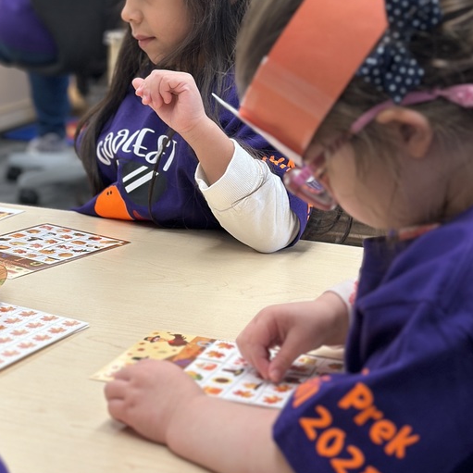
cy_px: 98
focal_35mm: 85
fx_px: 1314
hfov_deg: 20.3
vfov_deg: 20.2
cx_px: 133
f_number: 1.78
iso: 100
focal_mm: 6.86
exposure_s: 1/60
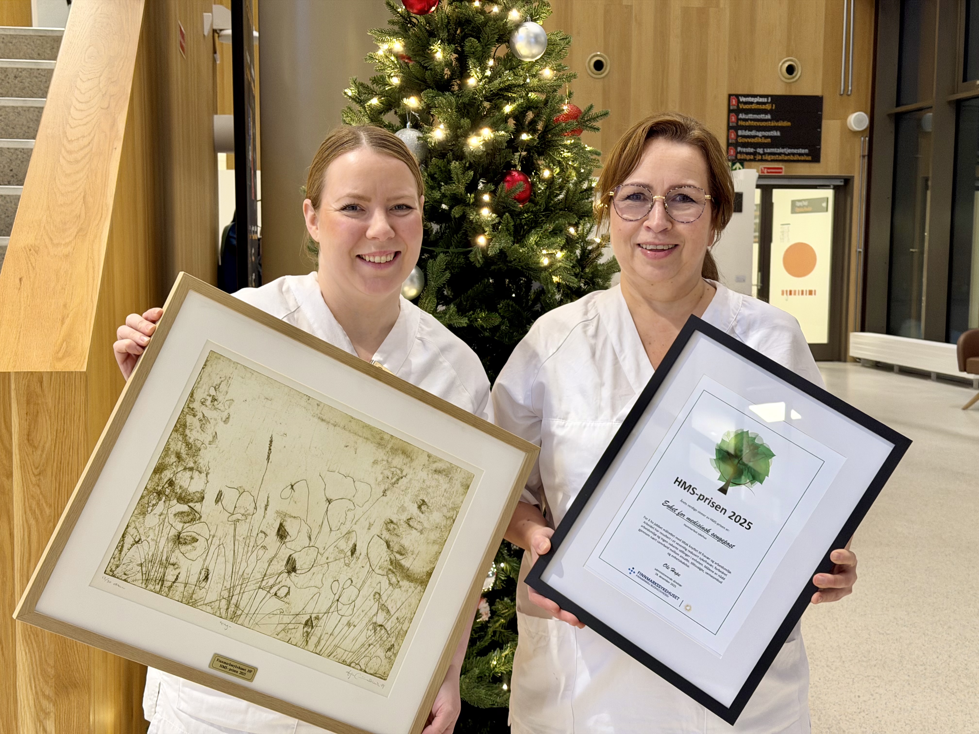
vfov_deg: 30.3
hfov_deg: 39.7
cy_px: 367
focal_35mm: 48
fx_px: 1358
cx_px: 490
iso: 200
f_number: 1.78
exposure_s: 1/60
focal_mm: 6.76
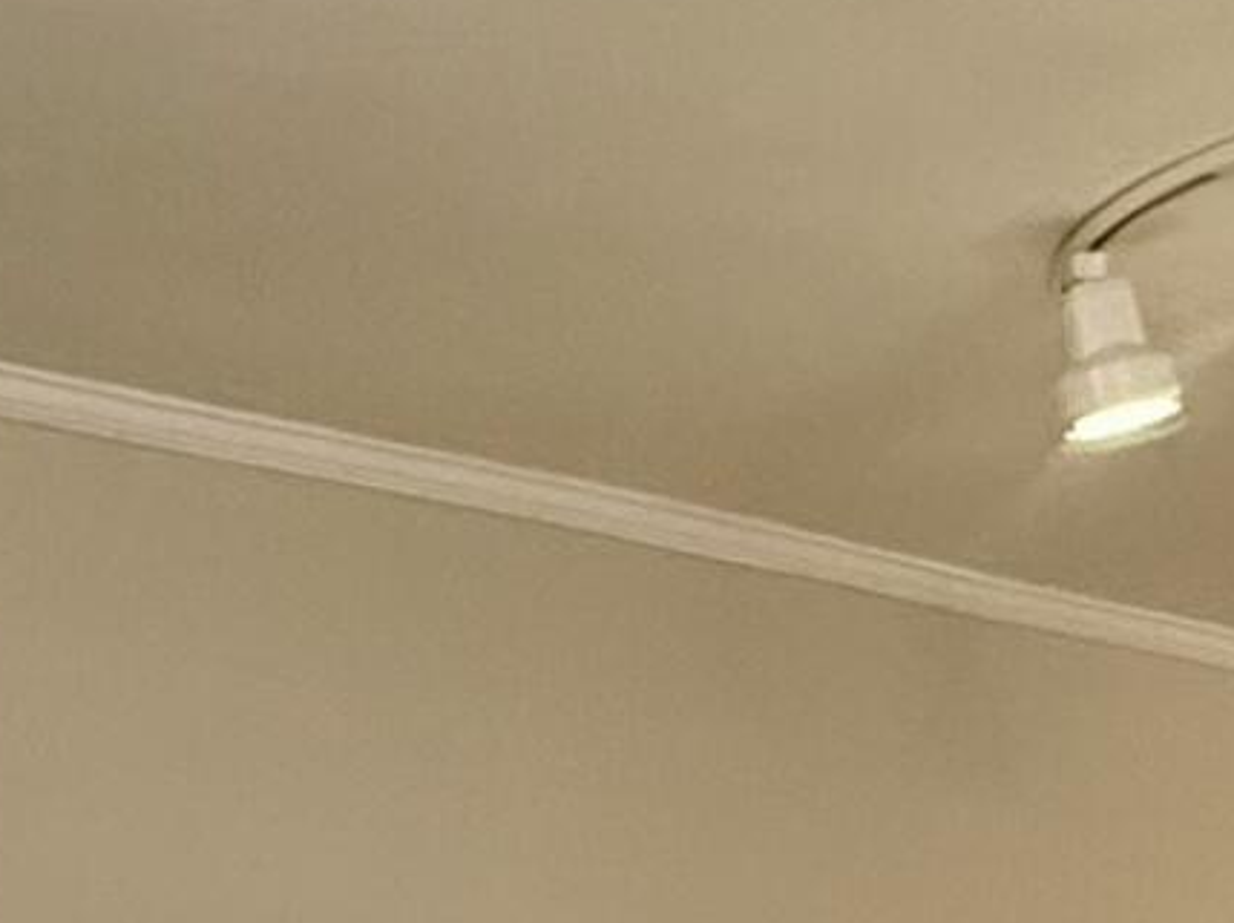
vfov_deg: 14.1
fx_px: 3491
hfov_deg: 20.0
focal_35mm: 98
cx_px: 682
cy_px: 1397
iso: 500
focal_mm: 2.22
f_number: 2.2
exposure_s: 1/120
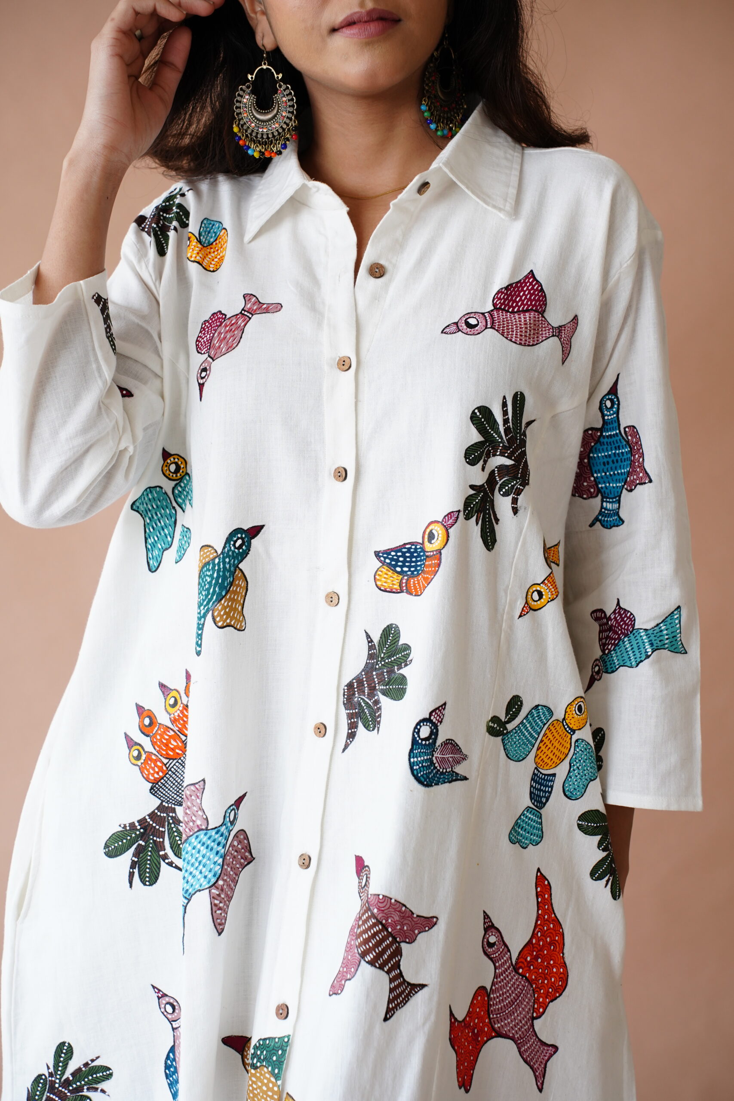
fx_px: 2293
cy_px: 550
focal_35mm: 75
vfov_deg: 27.0
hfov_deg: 18.2
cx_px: 367
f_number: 5.6
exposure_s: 1/250
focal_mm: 75
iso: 1000
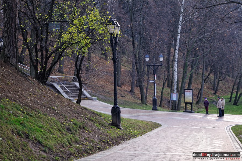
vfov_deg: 18.1
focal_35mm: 75
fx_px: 503
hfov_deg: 27.0
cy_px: 80
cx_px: 121
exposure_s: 1/400
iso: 200
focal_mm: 50
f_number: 3.5
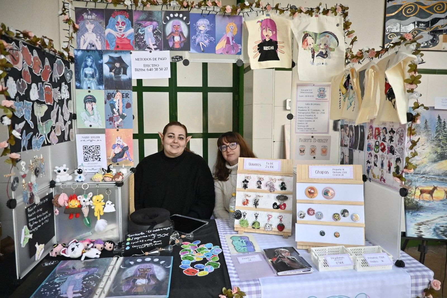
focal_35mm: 24
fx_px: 298
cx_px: 224
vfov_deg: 53.1
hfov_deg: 73.7
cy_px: 149
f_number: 3.5
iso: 2500
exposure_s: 1/250
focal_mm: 16
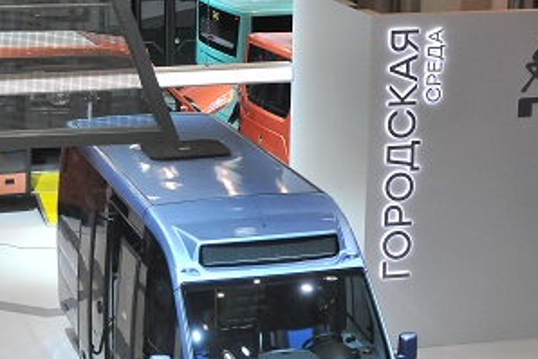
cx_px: 78
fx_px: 1555
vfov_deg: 13.1
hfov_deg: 19.4
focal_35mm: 104
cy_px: 94
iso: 1600
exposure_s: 1/320
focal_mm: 31
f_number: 5.6
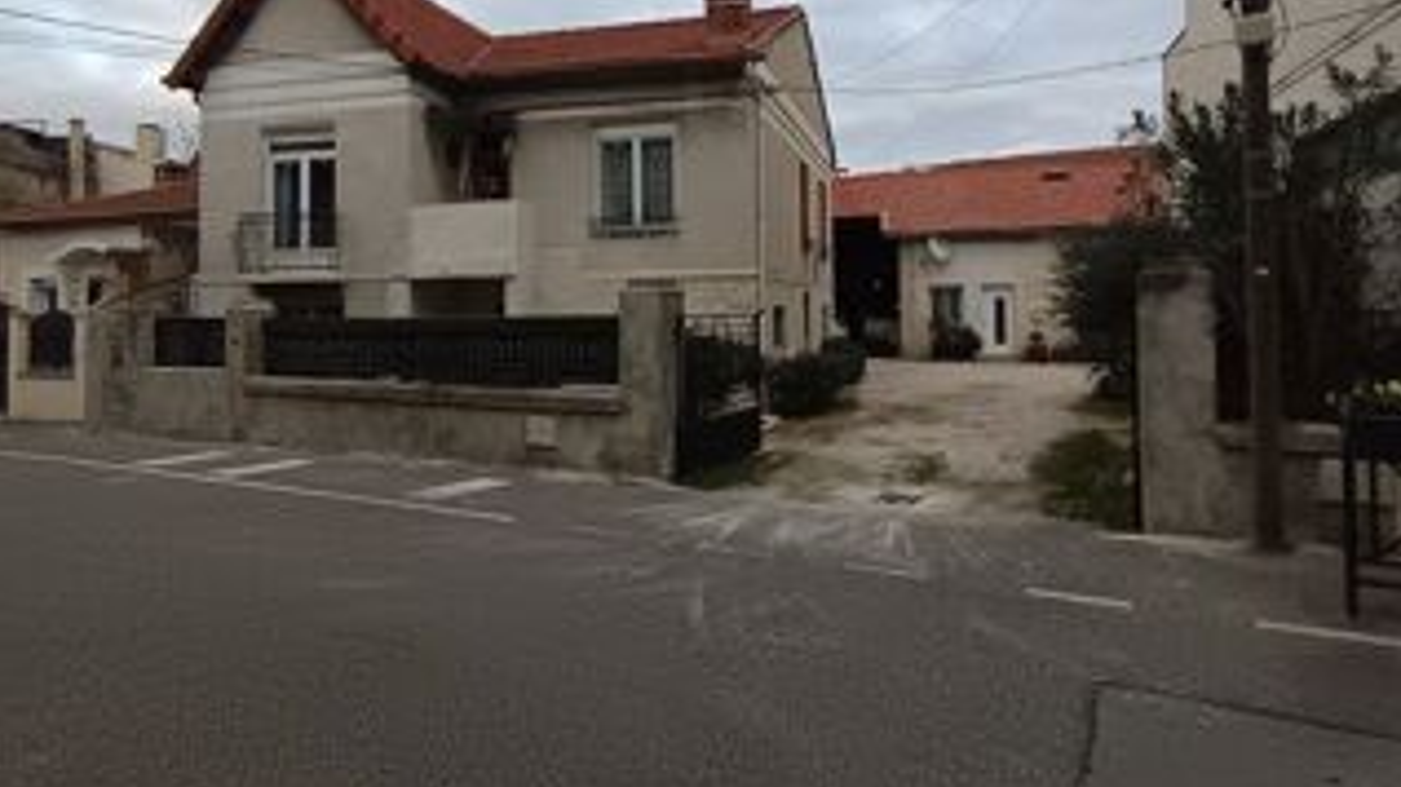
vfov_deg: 50.9
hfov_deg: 81.2
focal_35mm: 22
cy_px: 298
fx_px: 817
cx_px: 703
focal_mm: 1.65
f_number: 2.2
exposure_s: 1/100
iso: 98
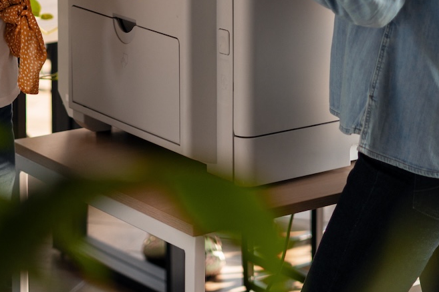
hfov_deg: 14.9
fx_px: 1671
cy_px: -97
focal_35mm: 137
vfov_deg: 9.8
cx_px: 295
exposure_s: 1/500
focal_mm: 50
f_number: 2
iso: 320
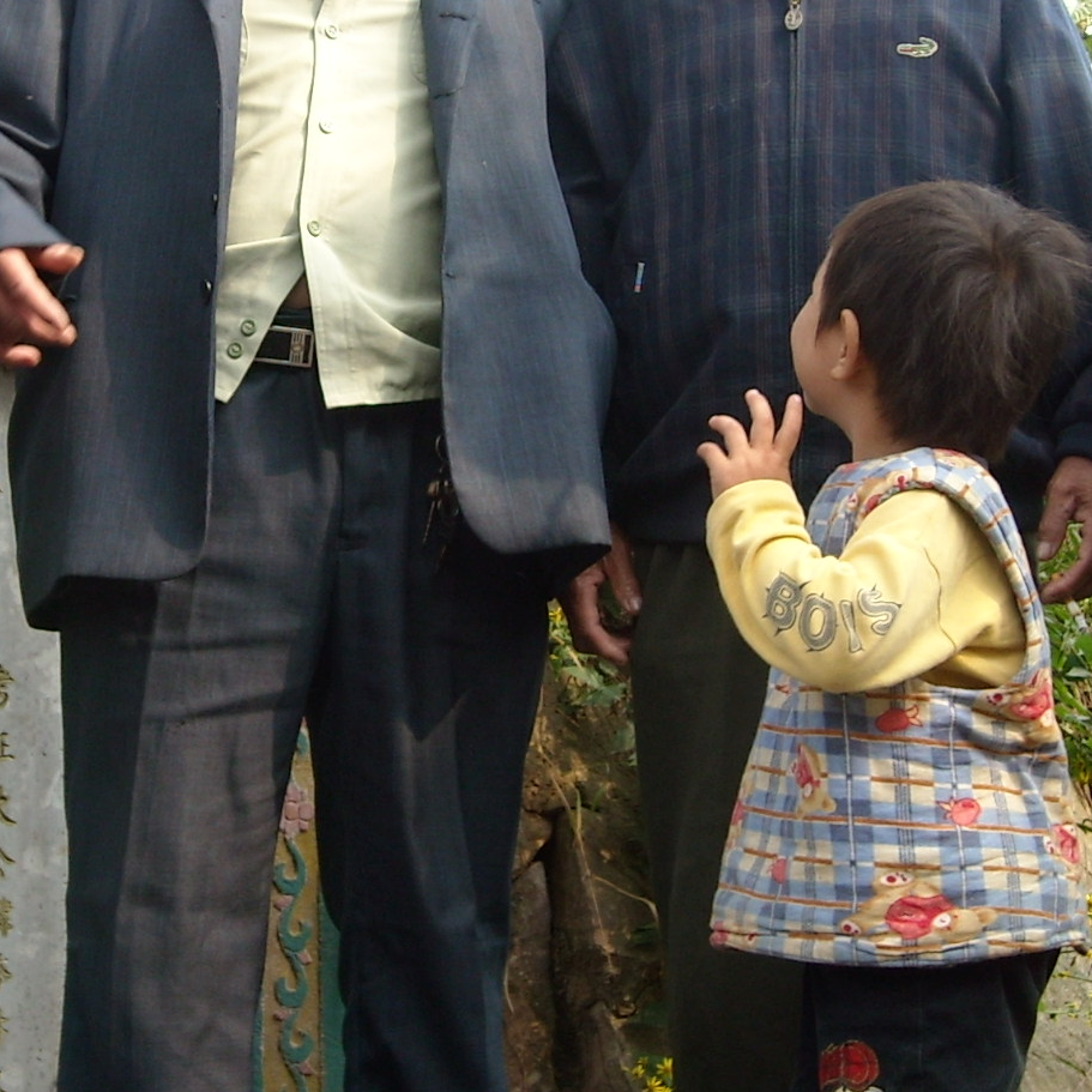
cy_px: 427
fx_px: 3141
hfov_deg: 19.7
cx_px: 392
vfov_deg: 19.7
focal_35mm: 88
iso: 64
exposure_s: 1/141
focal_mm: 5.7
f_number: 2.8
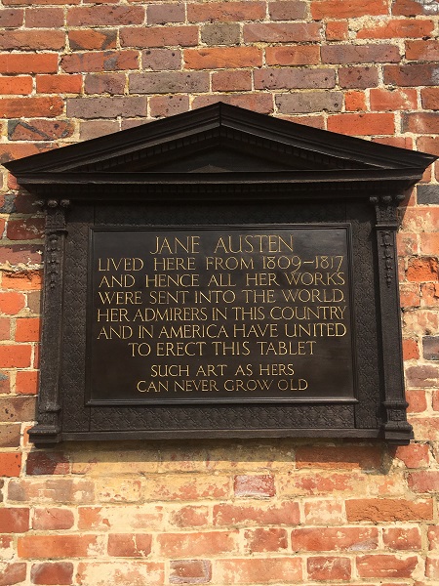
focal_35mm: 29
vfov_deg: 61.7
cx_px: 220
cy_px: 293
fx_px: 490
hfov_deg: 48.2
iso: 25
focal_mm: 4.15
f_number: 2.2
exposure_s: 1/2262
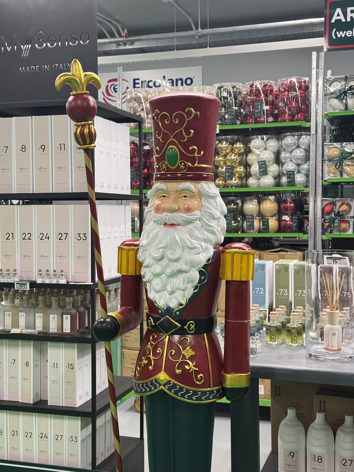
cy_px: 236
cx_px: 177
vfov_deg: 39.7
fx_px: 654
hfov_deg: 30.3
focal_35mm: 48
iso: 50
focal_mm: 6.76
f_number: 1.78
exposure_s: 1/50
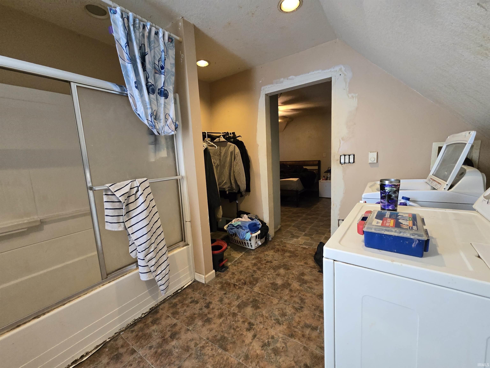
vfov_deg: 89.9
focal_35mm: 13
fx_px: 184
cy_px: 184
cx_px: 245
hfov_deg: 106.2
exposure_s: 1/60
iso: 800
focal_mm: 2.2
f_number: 2.2
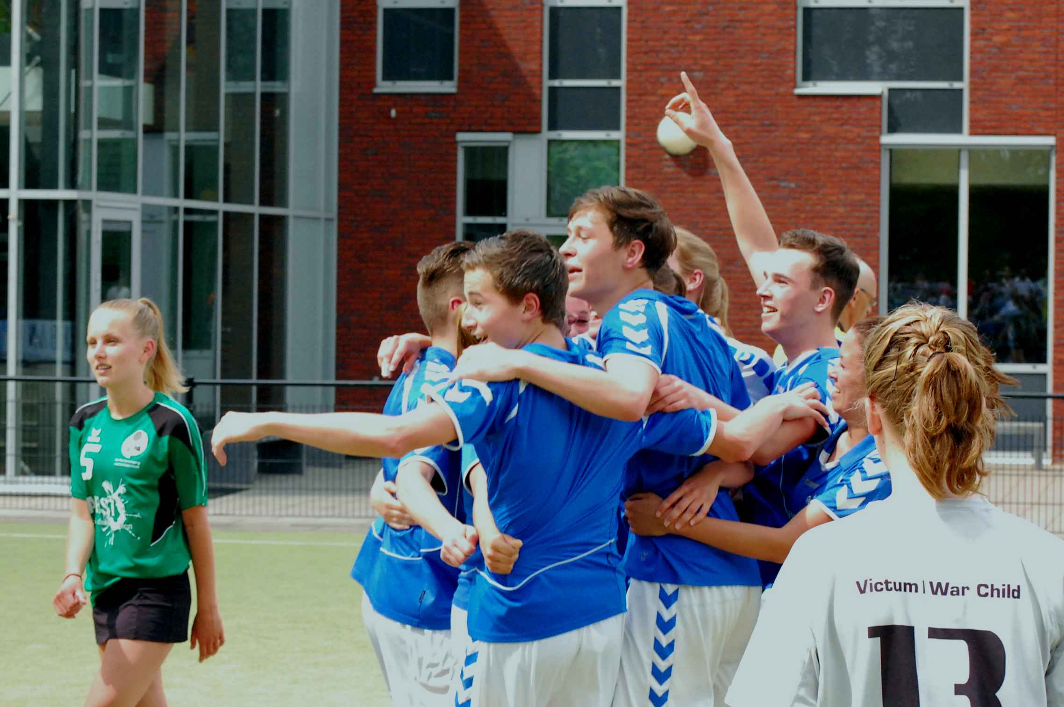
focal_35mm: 82
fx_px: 2436
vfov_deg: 16.5
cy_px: 354
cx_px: 532
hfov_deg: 24.6
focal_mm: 55
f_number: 9
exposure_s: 1/500
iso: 1600
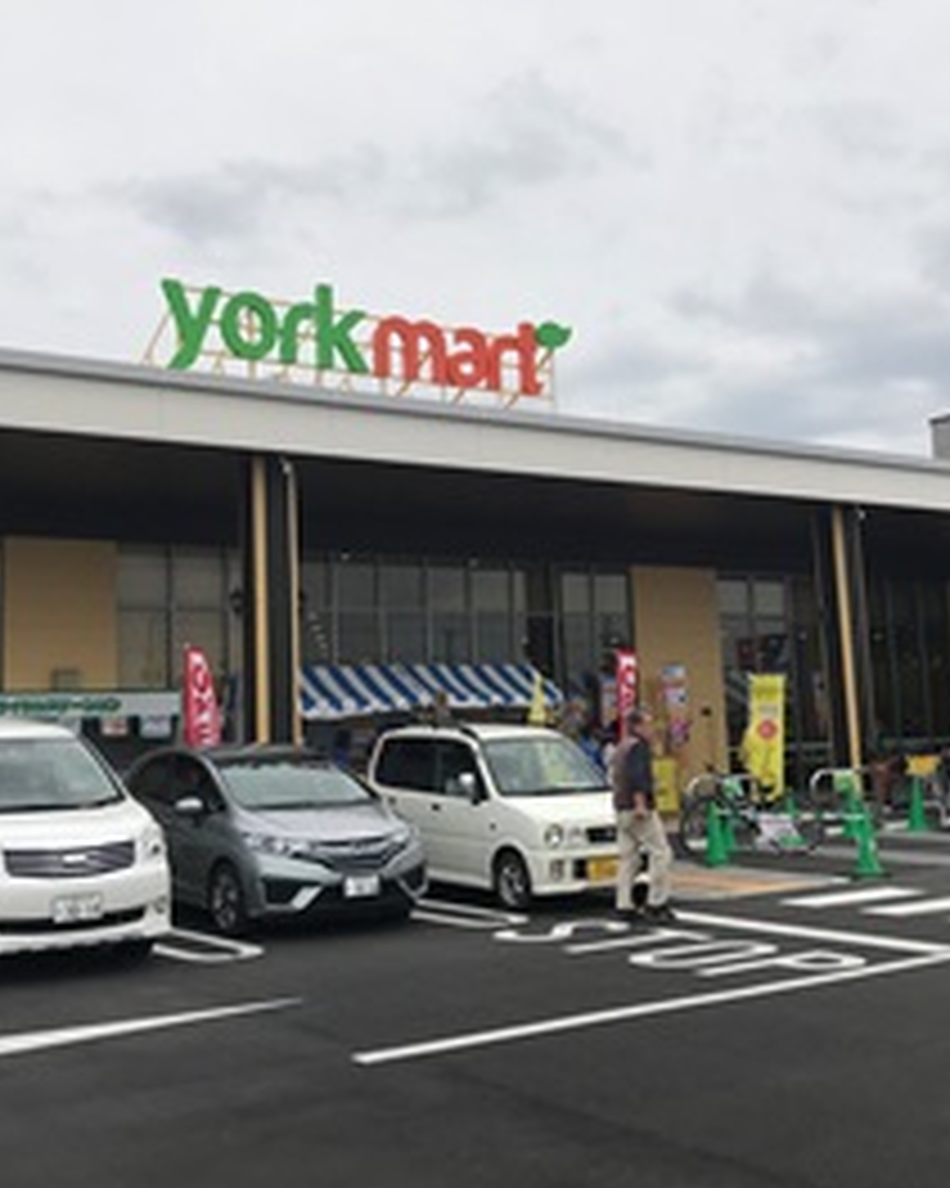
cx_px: 457
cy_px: 540
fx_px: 1477
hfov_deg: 35.7
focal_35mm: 42
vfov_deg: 43.8
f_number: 1.8
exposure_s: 1/2907
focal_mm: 3.99
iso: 20
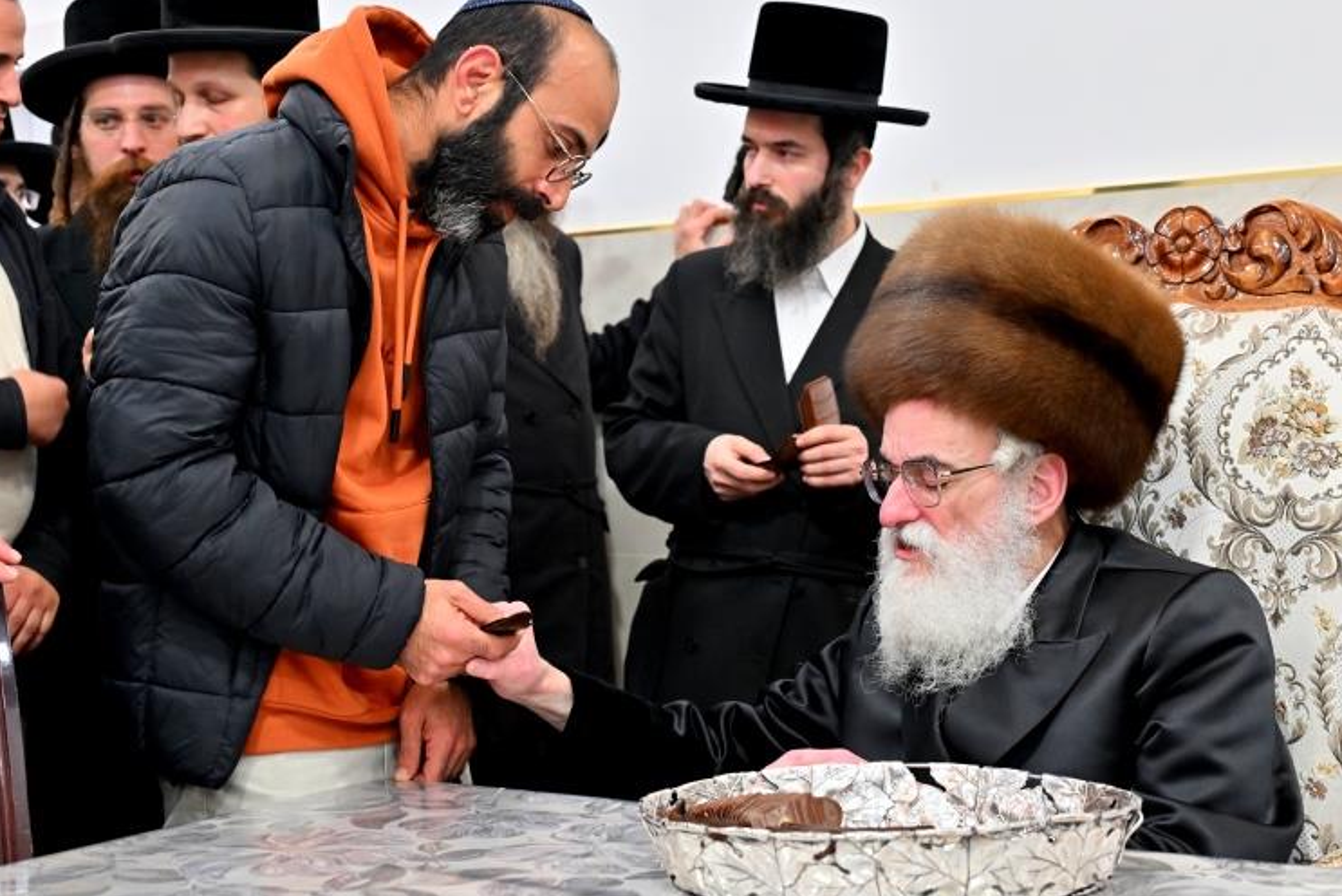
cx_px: 708
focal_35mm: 51
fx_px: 1902
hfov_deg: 38.9
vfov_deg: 26.5
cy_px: 429
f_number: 4
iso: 640
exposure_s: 1/200
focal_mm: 37
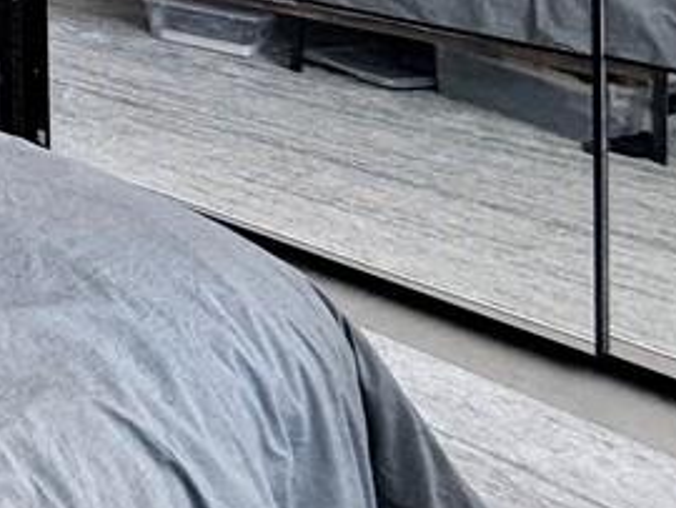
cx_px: -528
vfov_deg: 21.8
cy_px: -303
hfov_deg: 22.3
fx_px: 1036
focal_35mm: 53
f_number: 2.2
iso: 320
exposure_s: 1/116
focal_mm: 2.22
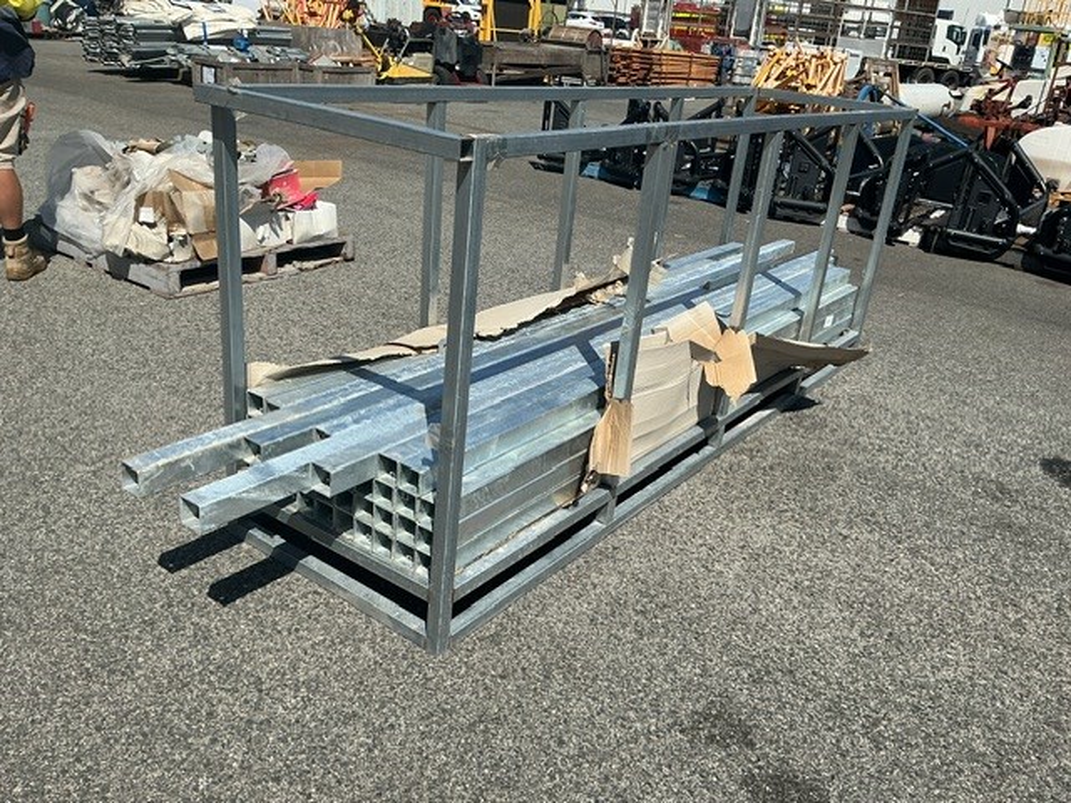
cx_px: 536
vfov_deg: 48.2
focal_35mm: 29
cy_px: 402
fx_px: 897
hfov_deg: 61.7
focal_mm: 3
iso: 25
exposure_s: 1/2801
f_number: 1.8
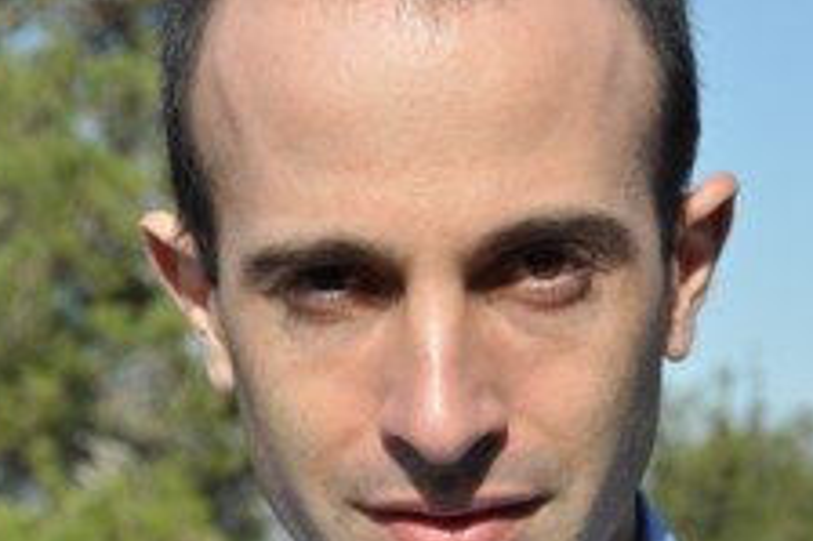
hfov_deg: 11.8
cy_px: 305
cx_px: 617
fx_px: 3924
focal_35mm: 174
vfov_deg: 7.9
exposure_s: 1/320
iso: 200
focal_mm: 65
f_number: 11
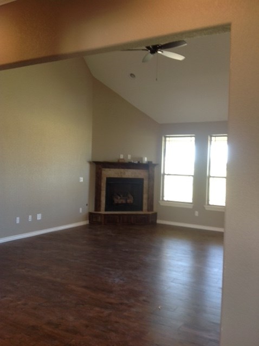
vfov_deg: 52.7
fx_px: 350
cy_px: 173
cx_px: 130
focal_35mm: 35
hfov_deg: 40.6
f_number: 2.4
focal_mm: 4.28
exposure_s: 1/15
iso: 50
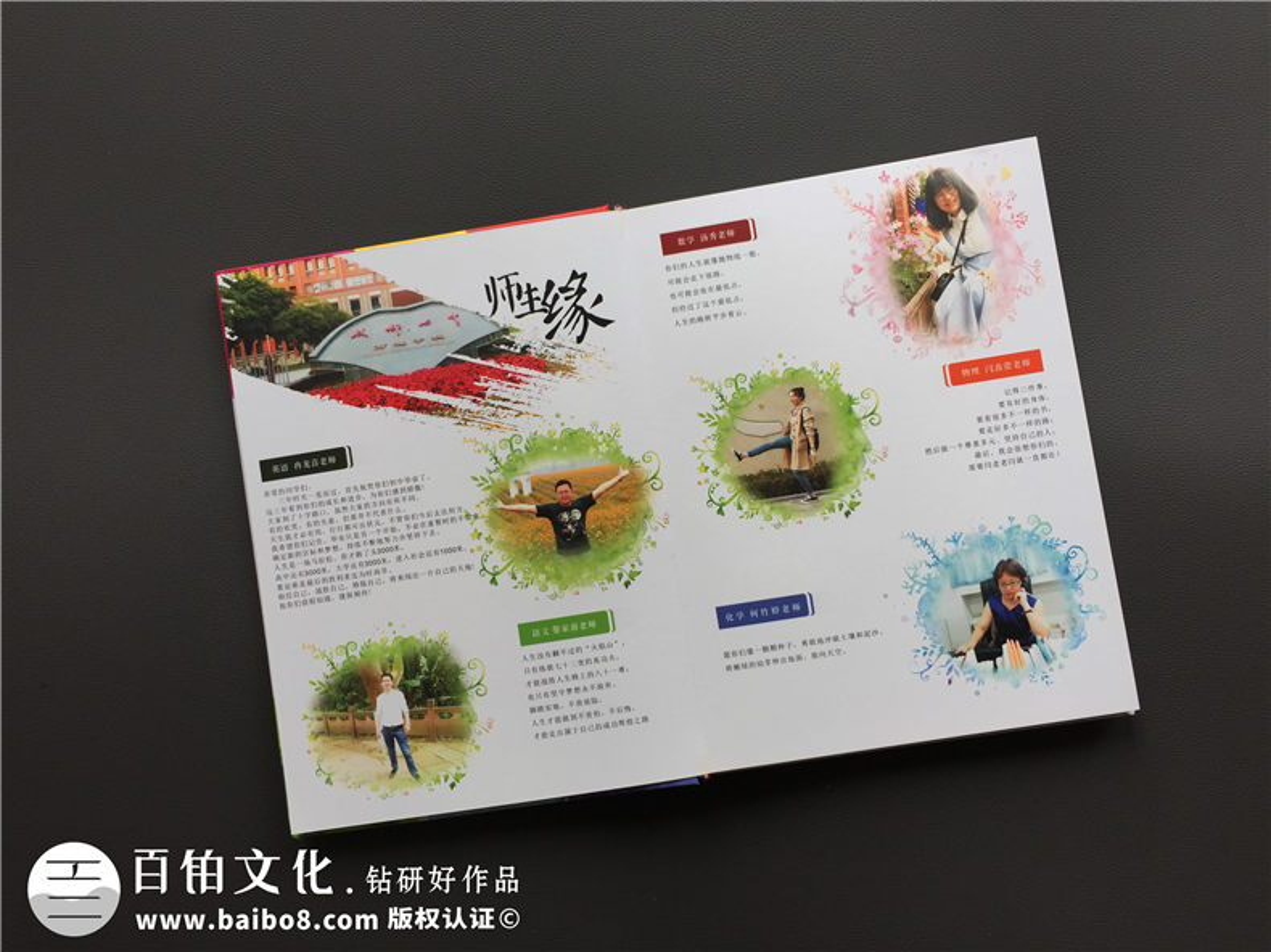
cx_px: 636
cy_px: 476
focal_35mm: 29
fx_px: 1064
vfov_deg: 48.2
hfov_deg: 61.7
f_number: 2.2
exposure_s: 1/170
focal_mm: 4.15
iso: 32
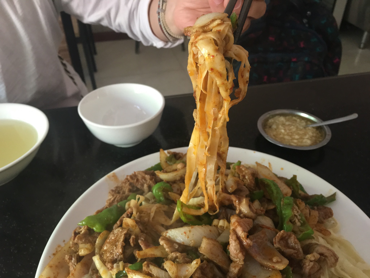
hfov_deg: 61.7
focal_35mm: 29
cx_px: 185
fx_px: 310
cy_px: 139
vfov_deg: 48.2
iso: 160
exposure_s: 1/33
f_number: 2.2
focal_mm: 4.15
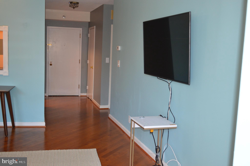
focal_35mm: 39
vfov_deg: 34.1
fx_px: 271
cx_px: 125
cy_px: 83
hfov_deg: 49.6
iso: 640
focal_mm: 26
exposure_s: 1/60
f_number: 4.2
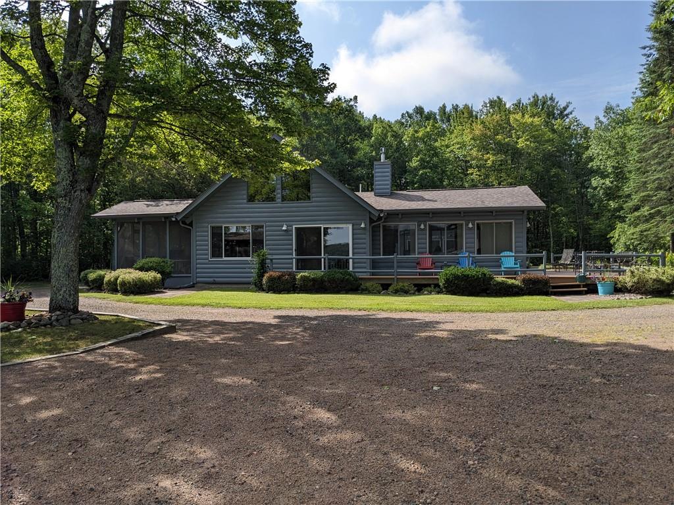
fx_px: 526
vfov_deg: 51.4
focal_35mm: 27
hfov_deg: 65.3
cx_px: 337
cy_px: 252
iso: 43
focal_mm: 4.38
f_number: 1.73
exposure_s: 1/2611
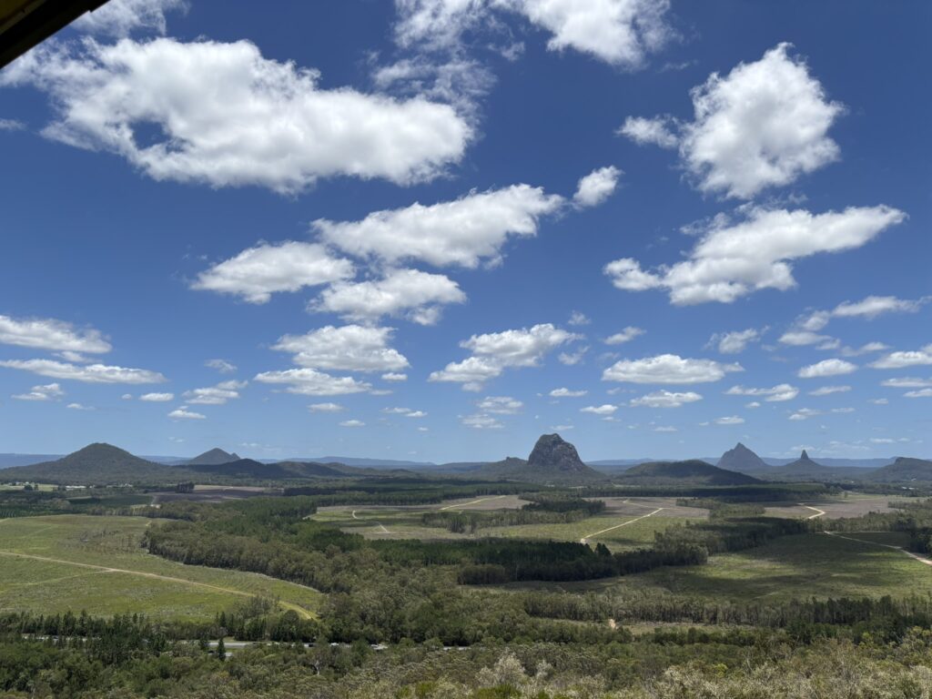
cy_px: 350
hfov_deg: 67.3
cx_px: 466
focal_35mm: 26
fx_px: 700
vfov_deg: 53.1
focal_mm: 5.96
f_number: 1.6
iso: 50
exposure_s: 1/6711
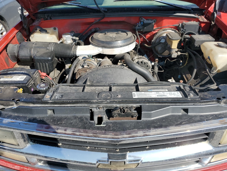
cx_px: 114
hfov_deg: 67.3
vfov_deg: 53.1
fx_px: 170
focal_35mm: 26
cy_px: 86
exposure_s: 1/2500
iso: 50
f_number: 1.5
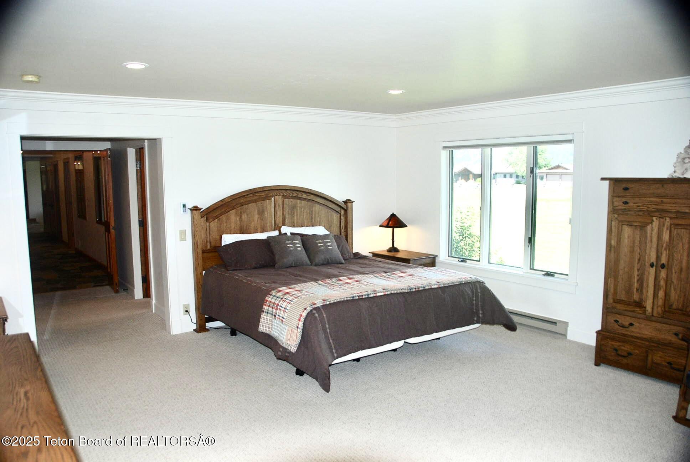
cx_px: 345
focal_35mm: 27
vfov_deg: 48.0
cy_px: 231
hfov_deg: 67.3
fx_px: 518
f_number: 3.5
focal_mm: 18
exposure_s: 1/60
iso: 220
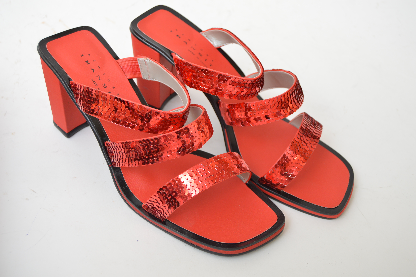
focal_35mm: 46
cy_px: 138
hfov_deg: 42.4
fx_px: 537
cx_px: 208
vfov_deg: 28.9
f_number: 4.2
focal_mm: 31
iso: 200
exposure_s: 1/160
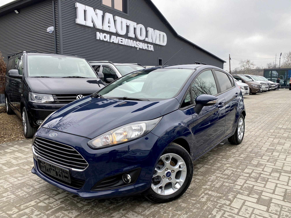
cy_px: 109
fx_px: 219
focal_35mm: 26
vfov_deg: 53.1
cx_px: 146
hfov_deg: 67.3
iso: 32
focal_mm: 4.25
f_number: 1.8
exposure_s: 1/362
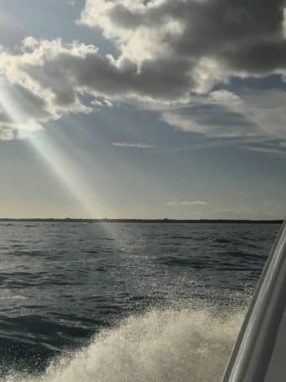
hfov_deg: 22.7
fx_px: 694
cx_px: 27
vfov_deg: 30.4
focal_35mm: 63
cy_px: 272
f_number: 1.8
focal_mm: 3.99
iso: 25
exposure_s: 1/32258
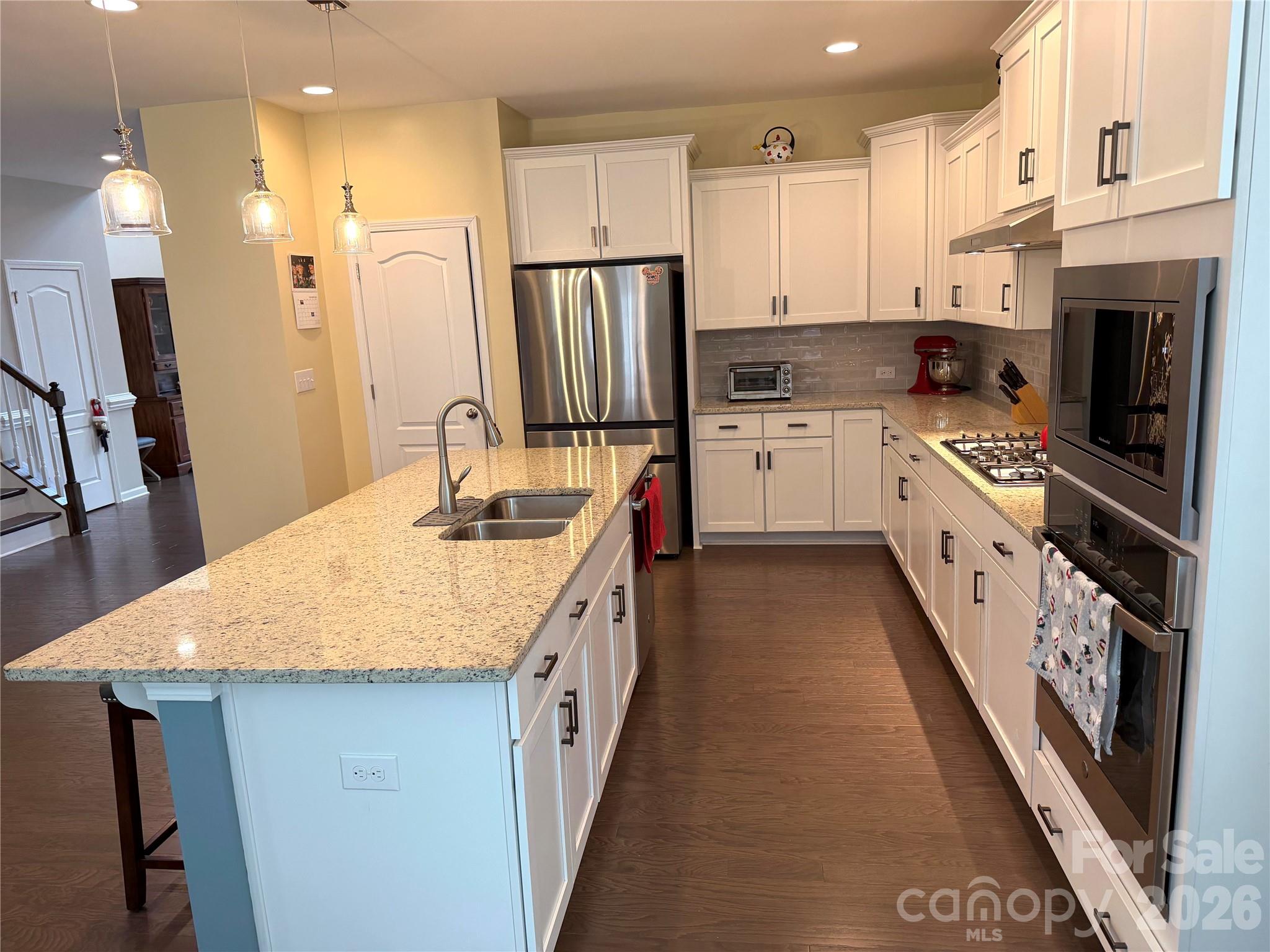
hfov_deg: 71.6
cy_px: 476
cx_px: 635
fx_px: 881
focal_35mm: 24
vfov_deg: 56.8
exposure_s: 1/120
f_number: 1.78
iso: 200
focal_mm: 6.76
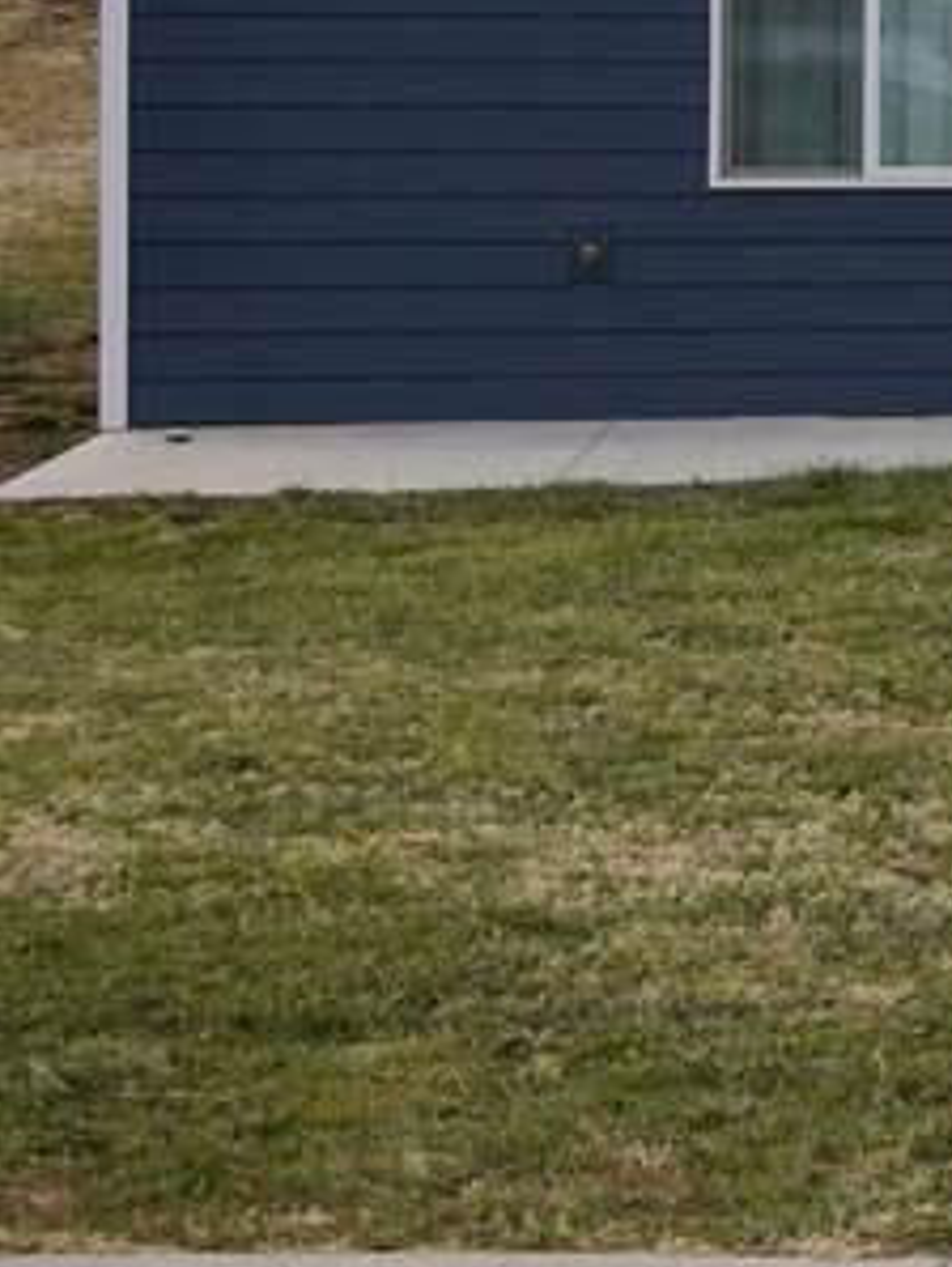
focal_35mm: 161
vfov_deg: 12.1
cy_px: 57
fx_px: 5895
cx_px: 2580
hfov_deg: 8.2
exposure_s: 1/160
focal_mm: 26
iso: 100
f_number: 5
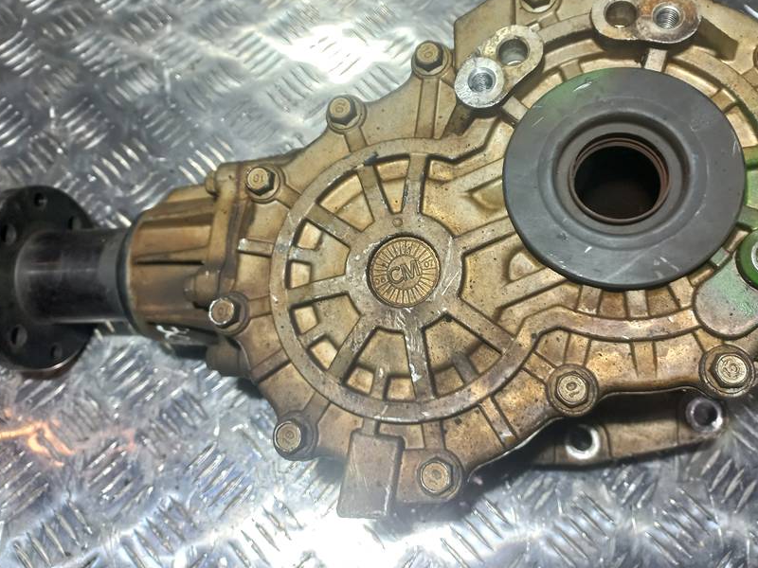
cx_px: 395
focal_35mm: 32
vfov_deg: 43.9
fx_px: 701
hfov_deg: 56.8
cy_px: 220
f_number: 1.8
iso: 100
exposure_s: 1/50
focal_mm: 4.6
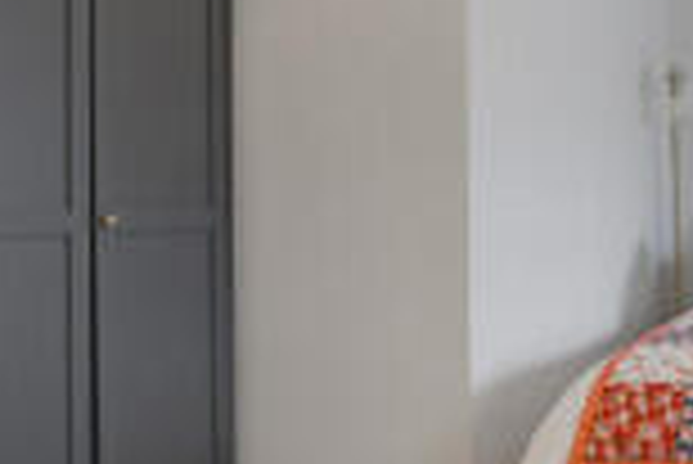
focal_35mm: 51
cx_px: 709
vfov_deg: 26.5
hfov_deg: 34.9
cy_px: 191
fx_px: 983
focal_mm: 12
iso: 320
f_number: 9
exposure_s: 1/6
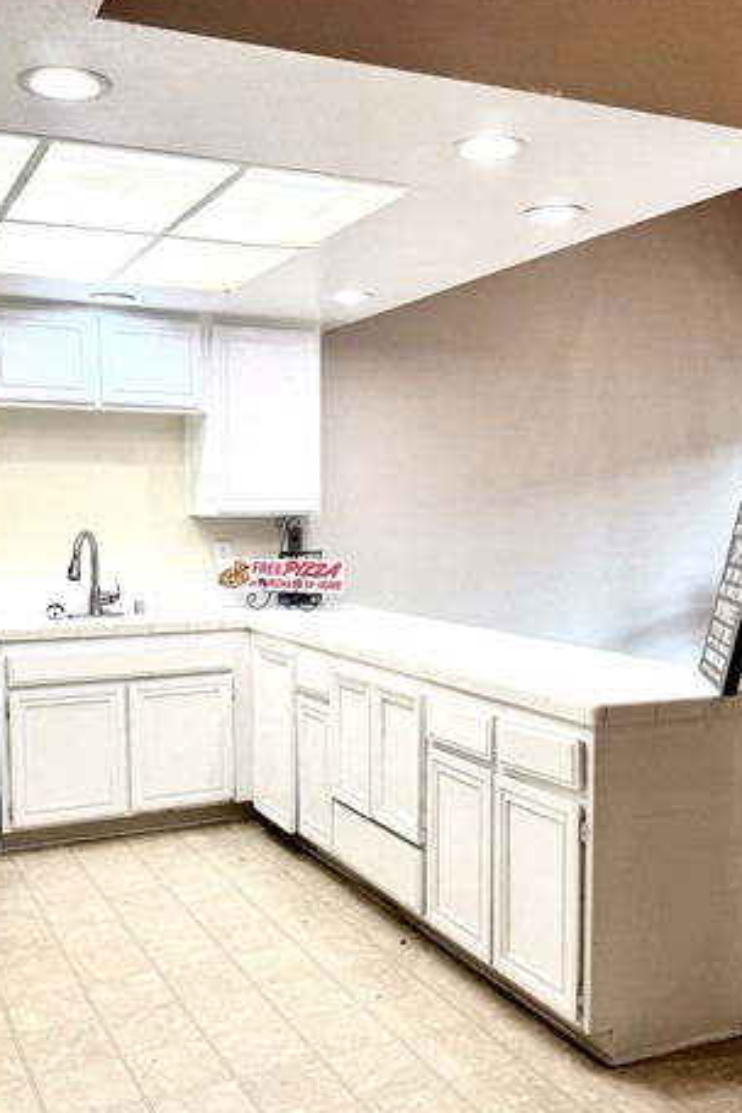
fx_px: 1082
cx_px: 320
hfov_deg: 37.8
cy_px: 630
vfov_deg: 54.3
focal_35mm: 35
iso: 100
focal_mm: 6.76
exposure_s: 1/130
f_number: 1.78
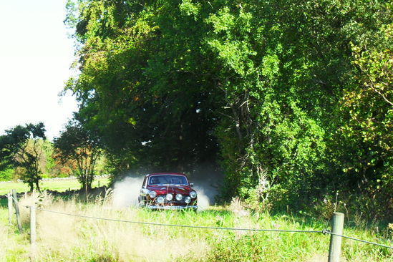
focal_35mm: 108
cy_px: 154
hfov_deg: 18.9
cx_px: 189
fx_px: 1179
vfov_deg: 12.7
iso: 100
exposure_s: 1/180
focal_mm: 15.7
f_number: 5.5
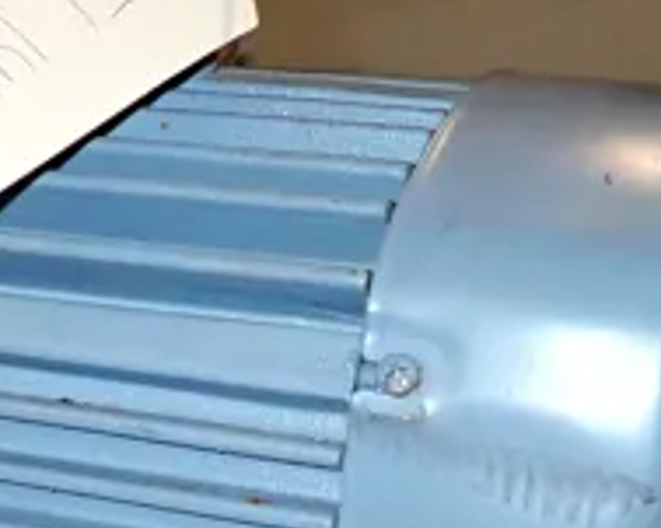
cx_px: 56
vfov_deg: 18.9
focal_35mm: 80
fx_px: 1564
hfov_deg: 23.2
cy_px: 467
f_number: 5.6
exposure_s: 1/30
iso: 320
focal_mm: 4.5
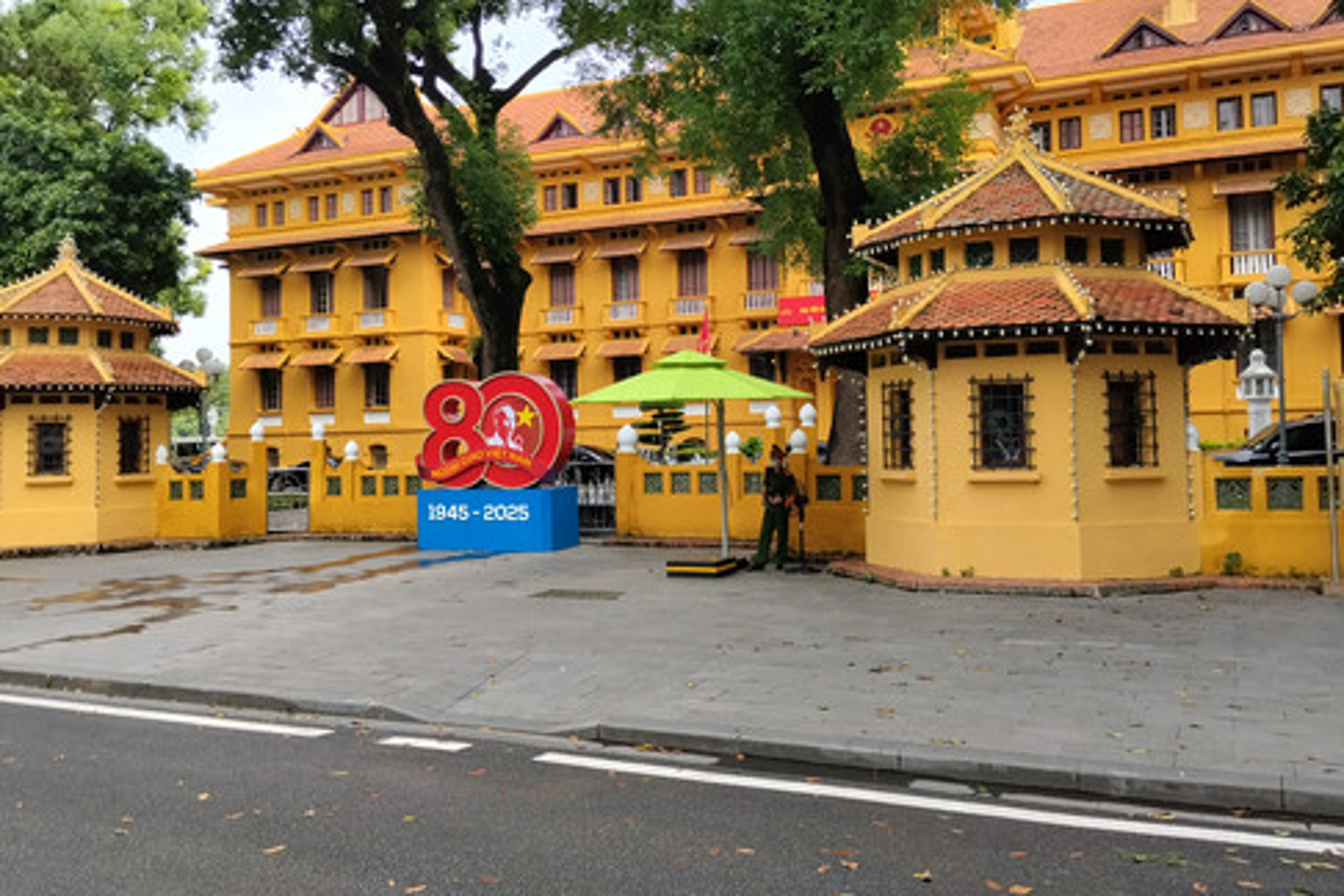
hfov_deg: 60.3
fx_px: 1157
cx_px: 672
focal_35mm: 31
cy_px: 397
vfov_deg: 42.3
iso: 50
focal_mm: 4.22
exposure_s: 1/799
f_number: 1.8
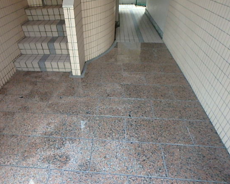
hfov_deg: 69.9
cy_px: 88
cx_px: 98
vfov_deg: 58.7
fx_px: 163
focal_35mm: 24
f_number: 3.5
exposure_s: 1/60
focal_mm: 3.7
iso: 800
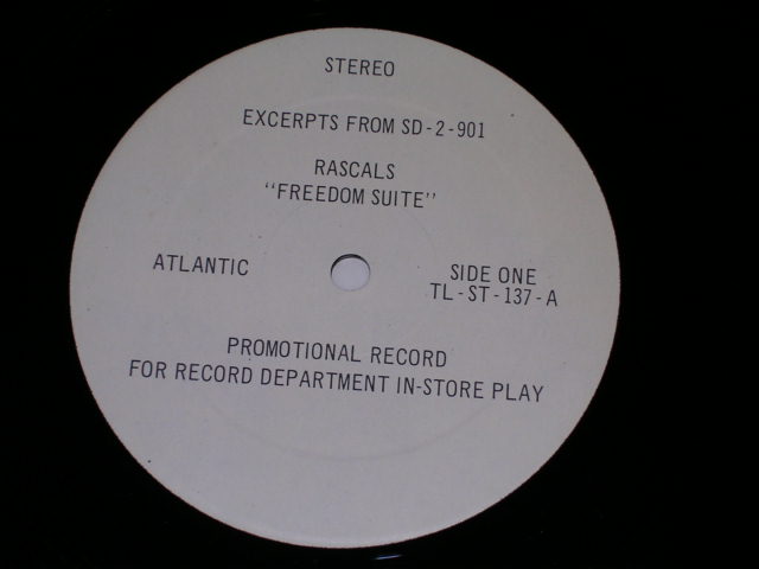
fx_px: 2302
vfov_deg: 14.1
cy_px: 284
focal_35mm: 105
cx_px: 380
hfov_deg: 18.7
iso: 100
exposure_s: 1/60.1
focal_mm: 15.9
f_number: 4.6
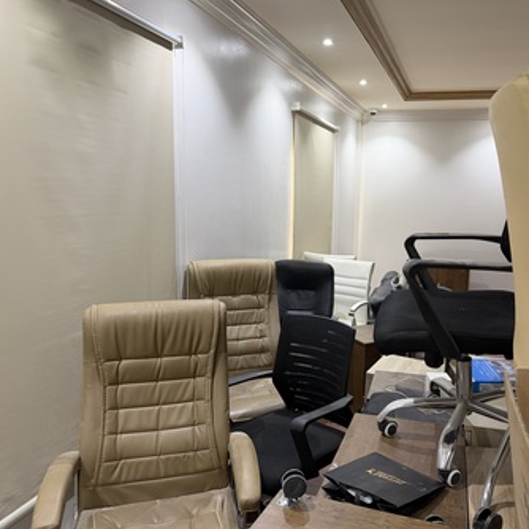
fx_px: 501
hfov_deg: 54.9
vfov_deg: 55.6
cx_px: 333
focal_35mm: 29
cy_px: 268
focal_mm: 6.76
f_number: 1.78
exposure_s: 1/60
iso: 320
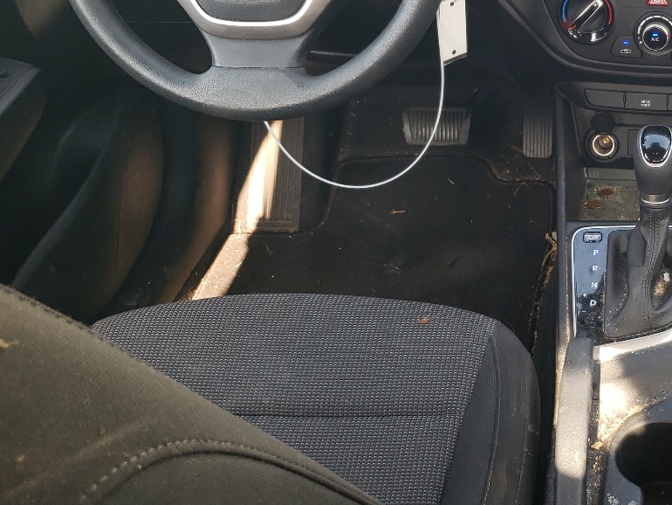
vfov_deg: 27.0
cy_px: 192
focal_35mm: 54
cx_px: 638
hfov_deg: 33.2
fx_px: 1049
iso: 50
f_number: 1.5
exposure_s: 1/133
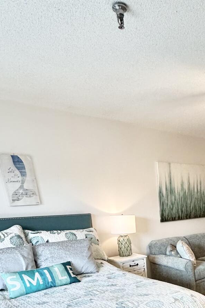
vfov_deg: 50.2
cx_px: 193
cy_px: 282
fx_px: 282
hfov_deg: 36.8
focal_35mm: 33
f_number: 2.2
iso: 250
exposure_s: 1/120
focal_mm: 2.22
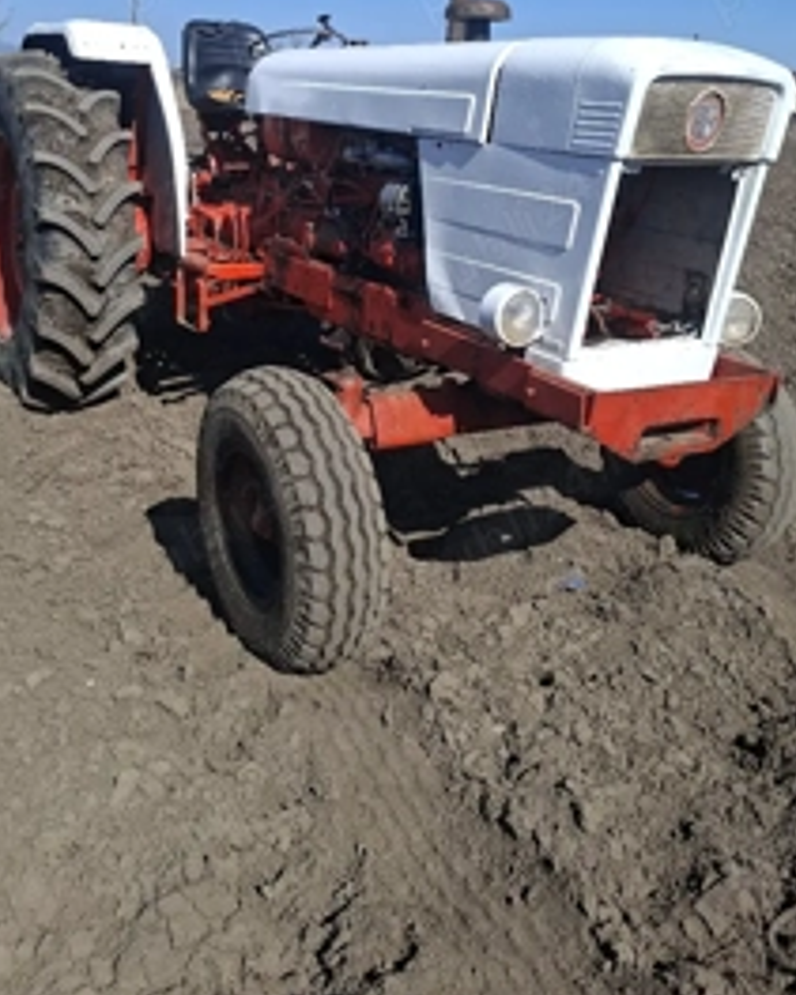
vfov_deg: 50.9
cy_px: 264
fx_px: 1002
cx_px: 317
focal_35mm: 34
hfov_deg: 43.1
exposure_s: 1/2000
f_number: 1.8
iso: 50
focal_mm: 5.54
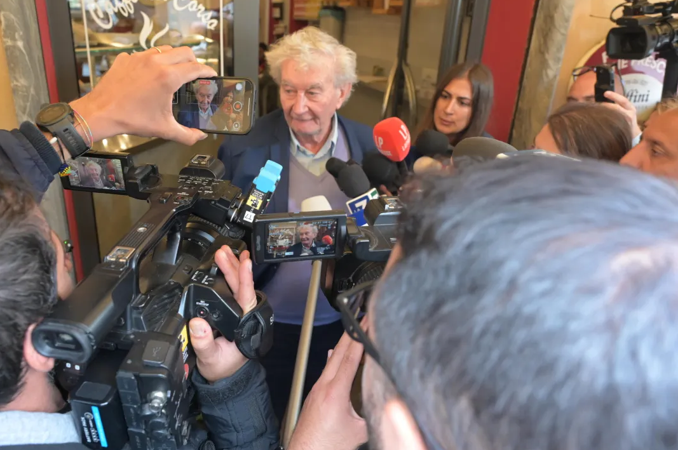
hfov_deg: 67.2
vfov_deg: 47.8
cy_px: 224
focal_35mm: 27
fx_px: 508
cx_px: 302
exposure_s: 1/160
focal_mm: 24
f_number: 5
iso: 2500
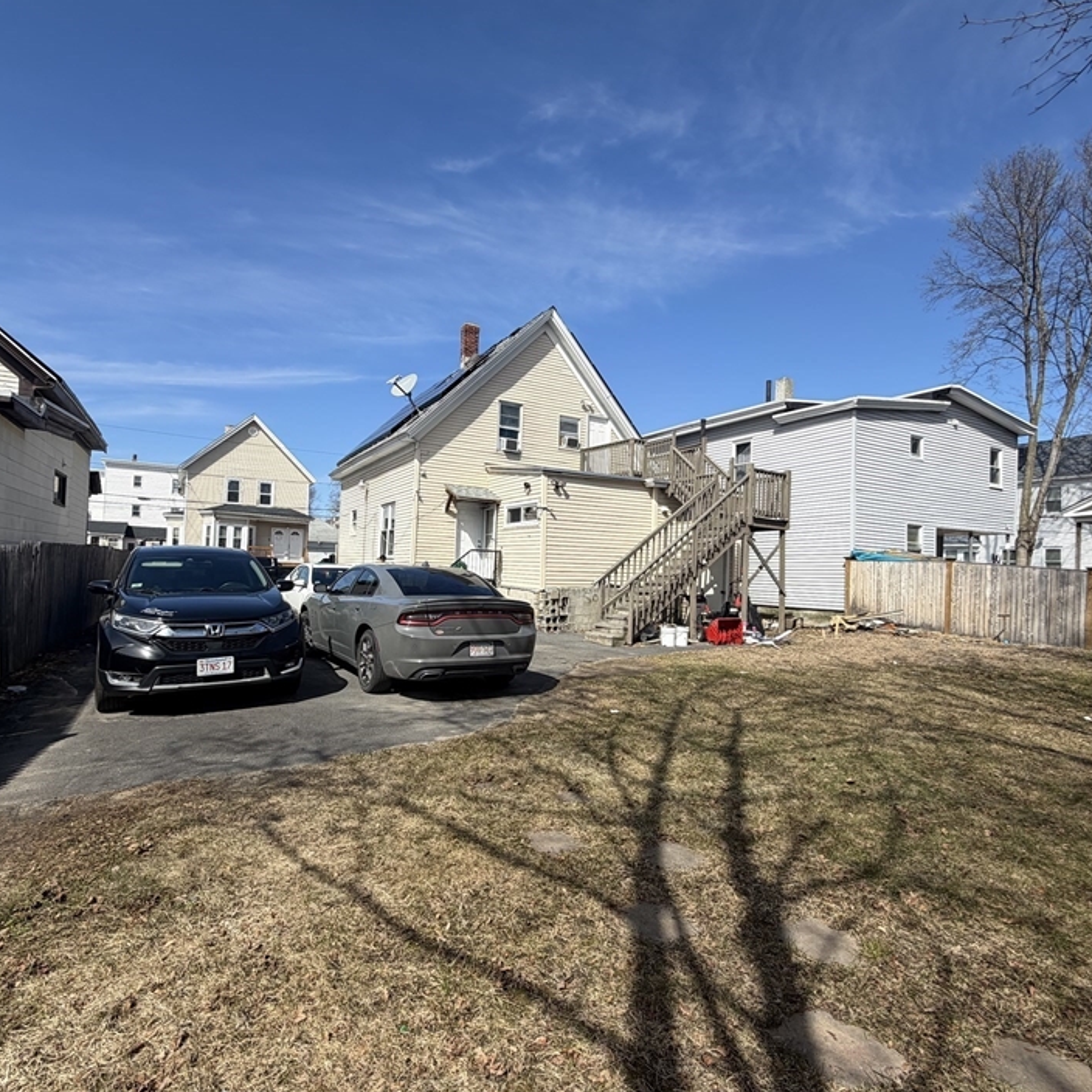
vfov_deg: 80.7
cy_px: 552
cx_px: 551
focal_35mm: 18
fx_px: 642
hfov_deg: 80.7
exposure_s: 1/799
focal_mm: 2.22
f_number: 2.2
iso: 20
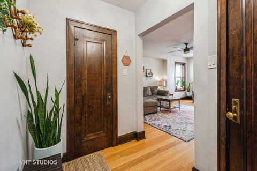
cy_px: 86
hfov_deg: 100.4
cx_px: 128
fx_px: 107
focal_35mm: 15
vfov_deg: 77.2
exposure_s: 1/1.25
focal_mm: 10
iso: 100
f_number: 11
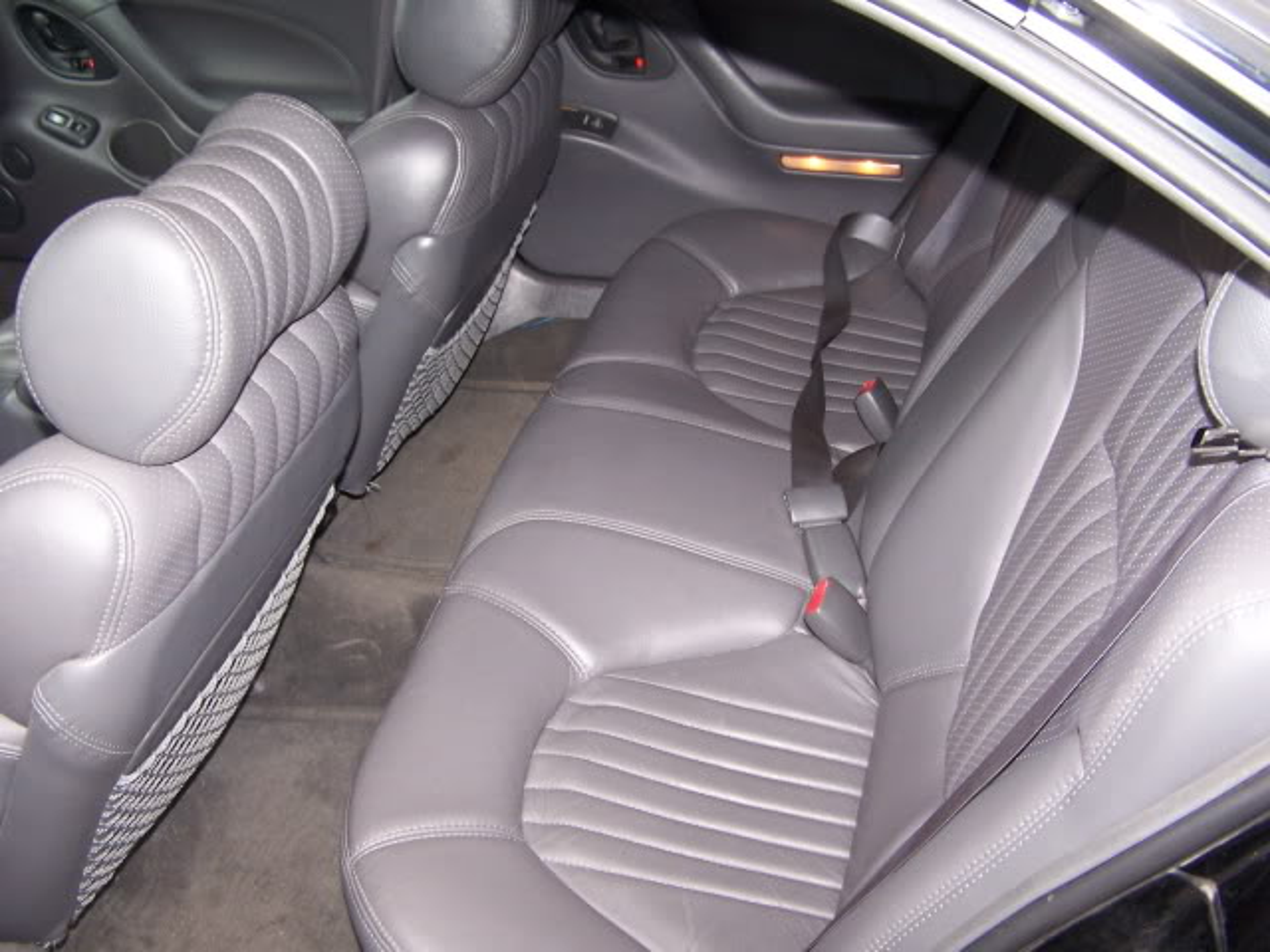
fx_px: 1394
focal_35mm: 38
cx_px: 635
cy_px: 476
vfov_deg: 37.7
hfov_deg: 49.0
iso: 140
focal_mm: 6.3
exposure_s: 1/60
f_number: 2.8
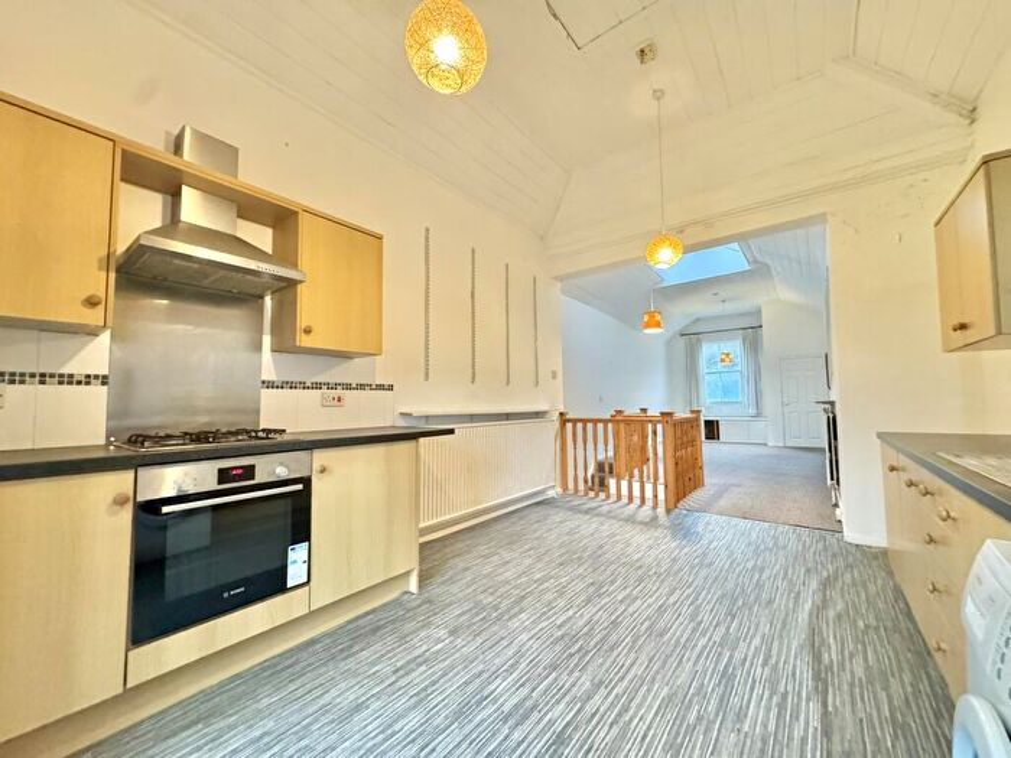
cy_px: 379
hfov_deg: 102.1
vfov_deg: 85.7
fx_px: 409
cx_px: 506
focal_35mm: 14
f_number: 2.2
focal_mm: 2.22
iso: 1250
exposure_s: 1/40
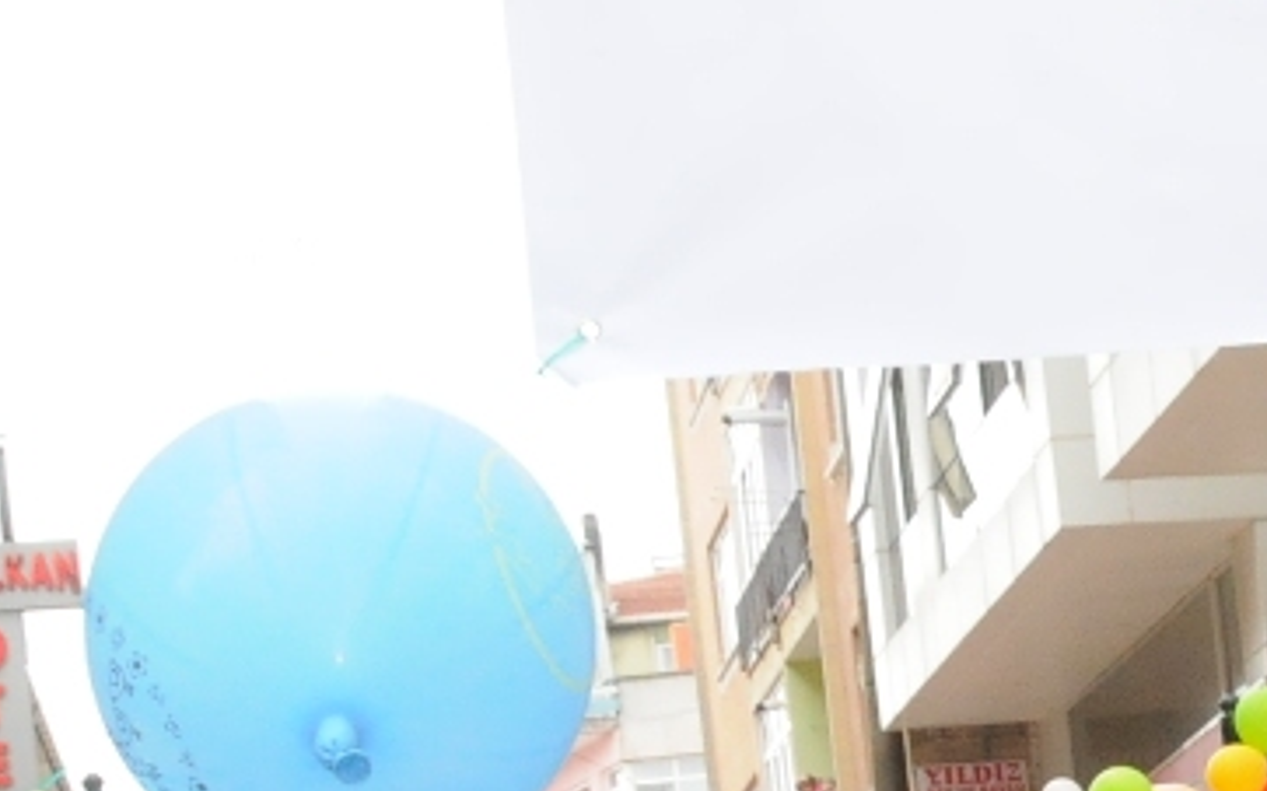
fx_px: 4211
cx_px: 2012
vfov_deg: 10.3
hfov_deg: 15.5
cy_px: 1267
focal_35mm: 122
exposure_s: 1/250
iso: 1600
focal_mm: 18
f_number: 11
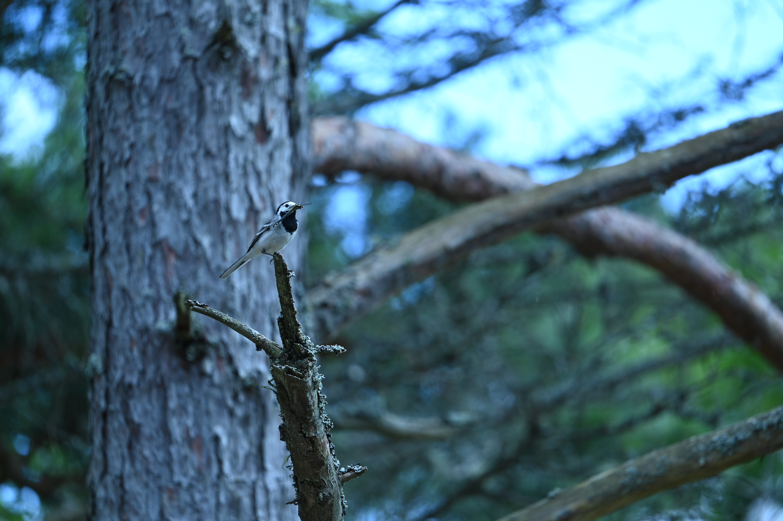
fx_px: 10868
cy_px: 260
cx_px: 392
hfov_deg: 4.1
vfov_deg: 2.7
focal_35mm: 500
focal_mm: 500
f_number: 6.7
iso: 180
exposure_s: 1/100
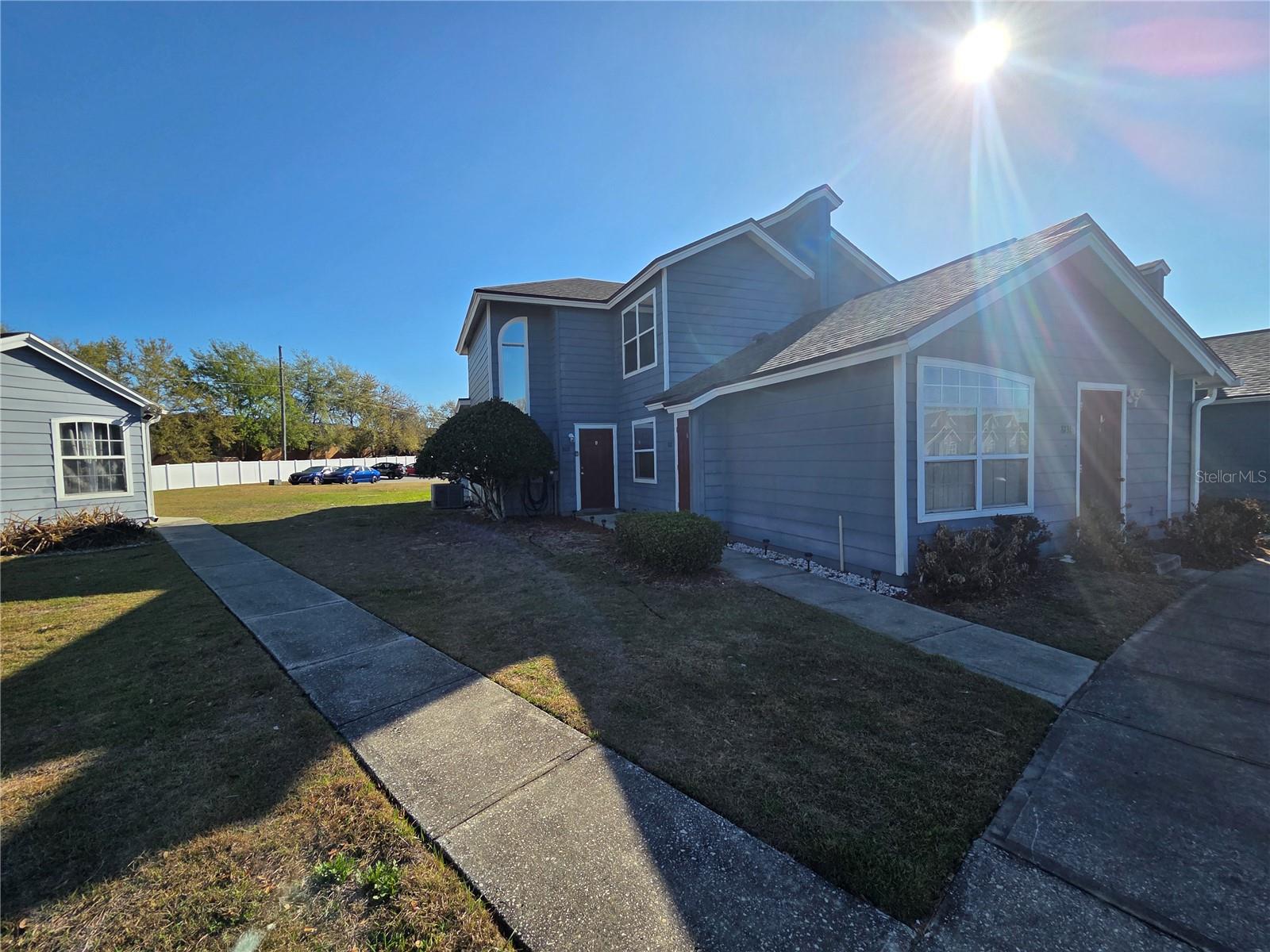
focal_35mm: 13
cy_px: 476
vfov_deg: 89.9
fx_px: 477
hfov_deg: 106.2
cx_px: 635
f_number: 2.2
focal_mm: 2.2
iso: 50
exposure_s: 1/2693
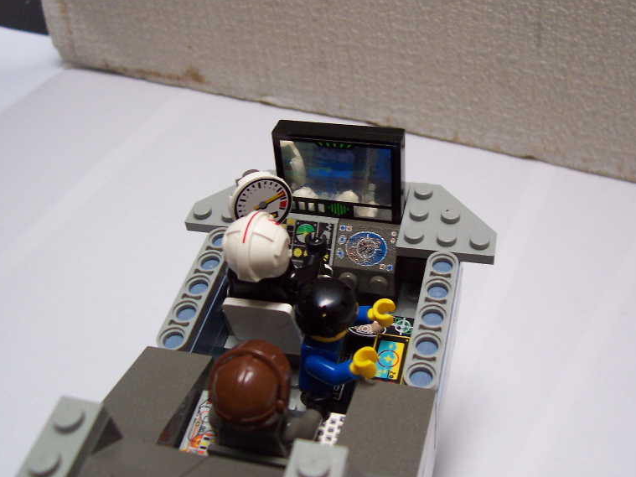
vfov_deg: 36.8
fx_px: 716
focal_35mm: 39
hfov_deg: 47.9
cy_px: 226
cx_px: 326
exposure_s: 1/30
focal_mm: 5.6
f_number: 2.8
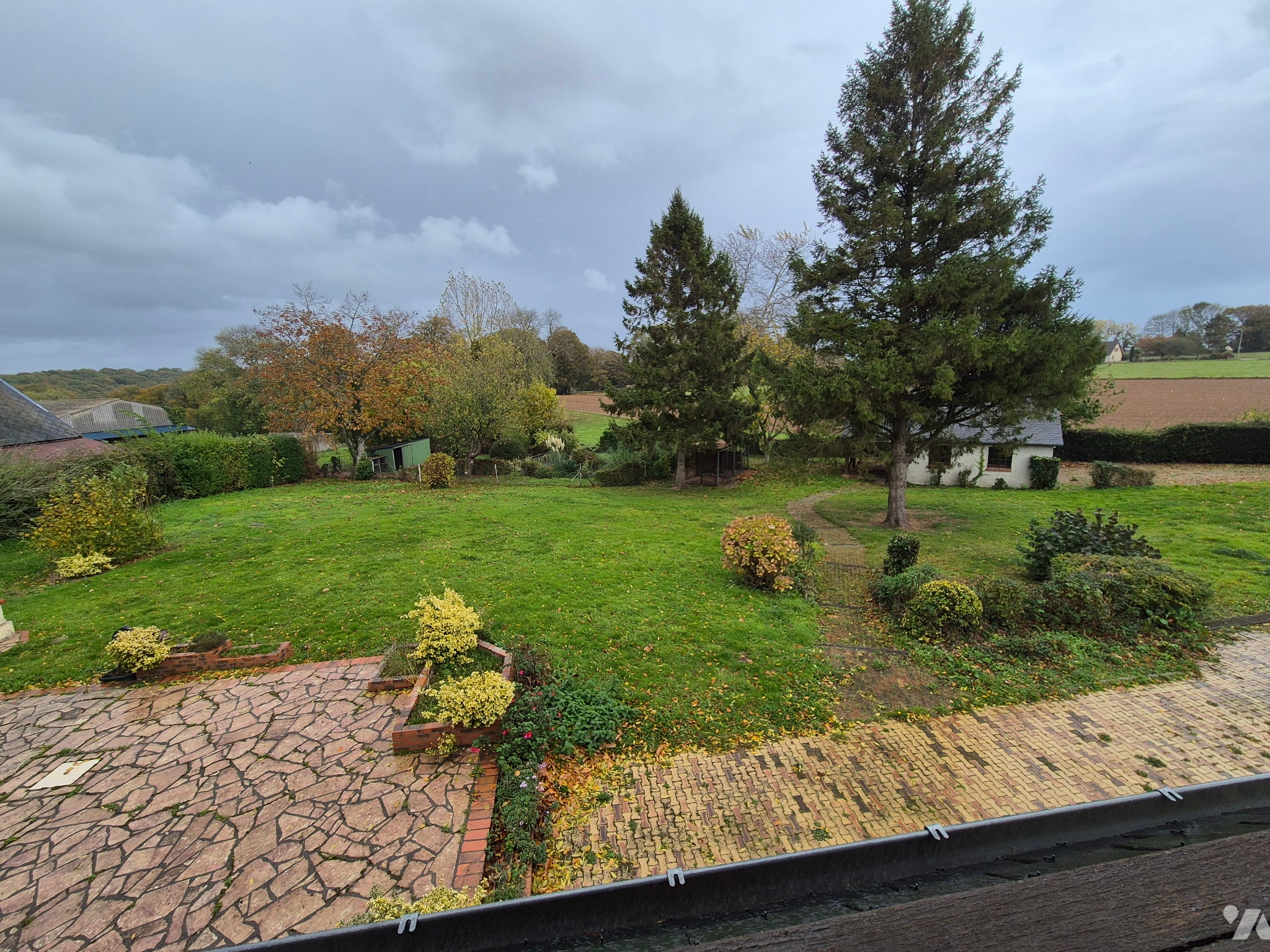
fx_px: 477
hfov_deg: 106.2
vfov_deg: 89.9
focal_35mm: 13
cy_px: 476
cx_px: 635
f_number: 2.2
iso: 50
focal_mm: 2.2
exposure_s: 1/1048
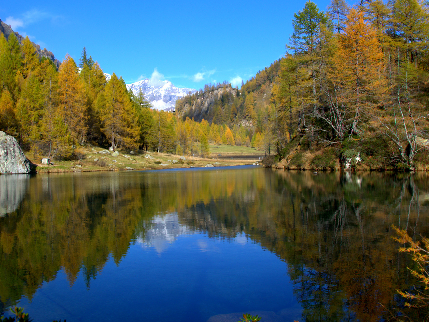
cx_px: 177
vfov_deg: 36.7
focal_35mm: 39
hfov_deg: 47.6
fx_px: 483
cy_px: 126
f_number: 8
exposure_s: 1/250
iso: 160
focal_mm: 18
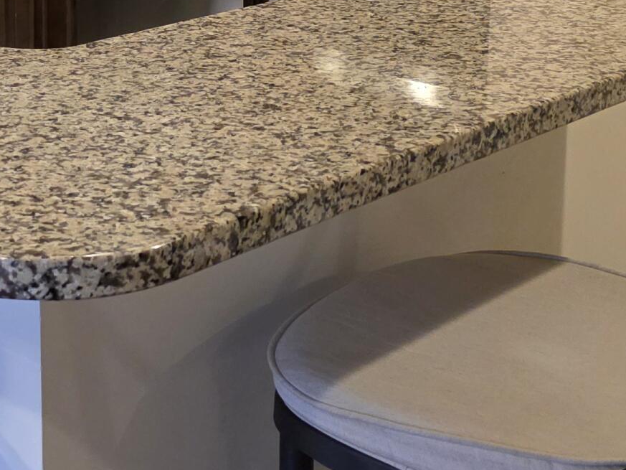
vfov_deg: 18.0
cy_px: -53
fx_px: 1429
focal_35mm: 79
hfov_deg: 23.2
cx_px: -60
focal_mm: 6.3
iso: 640
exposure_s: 1/120
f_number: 1.7
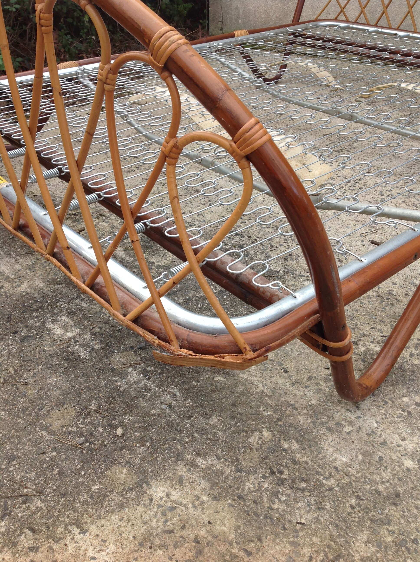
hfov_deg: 40.6
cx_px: 210
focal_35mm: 35
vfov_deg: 52.7
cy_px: 281
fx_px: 568
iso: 50
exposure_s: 1/166
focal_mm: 4.28
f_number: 2.4
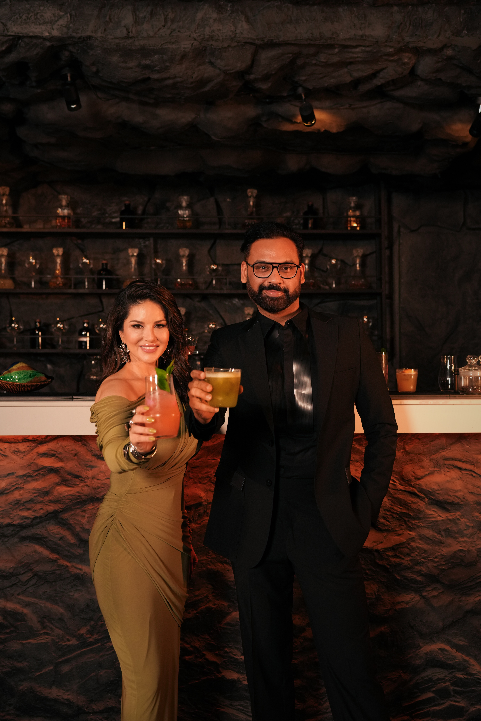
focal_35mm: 39
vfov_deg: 49.6
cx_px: 240
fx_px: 782
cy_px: 360
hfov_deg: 34.2
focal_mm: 39
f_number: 3.5
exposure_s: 1/100
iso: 1000
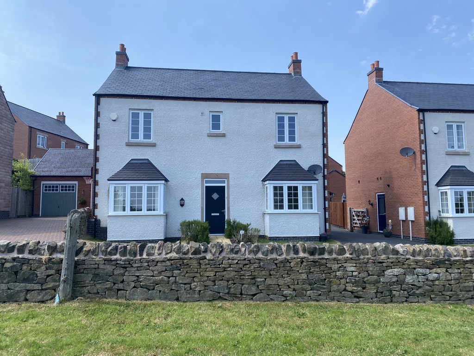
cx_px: 237
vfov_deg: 53.1
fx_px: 356
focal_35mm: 26
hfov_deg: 67.3
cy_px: 178
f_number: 1.8
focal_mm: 4.25
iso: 32
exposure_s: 1/1961
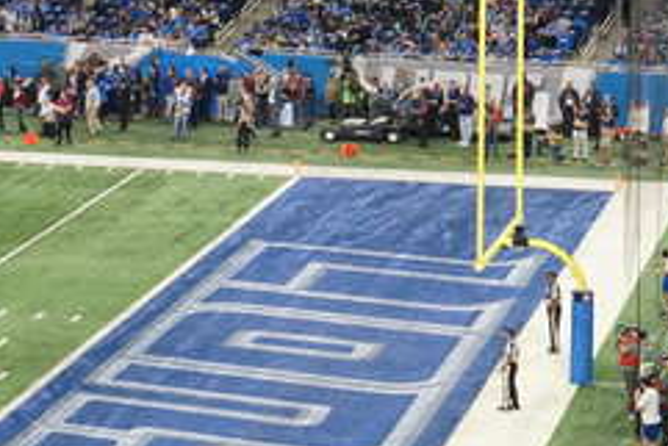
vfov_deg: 7.8
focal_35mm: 177
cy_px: 78
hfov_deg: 11.3
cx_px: -225
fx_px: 3279
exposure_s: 1/160
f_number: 5.6
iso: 800
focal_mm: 37
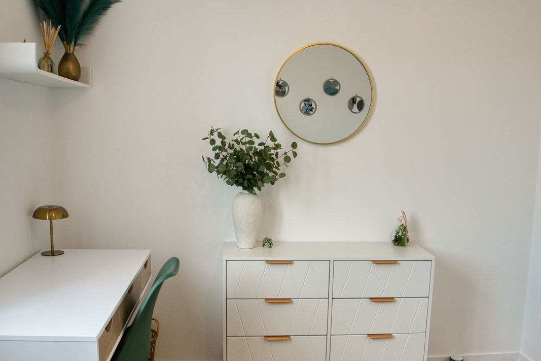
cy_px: 234
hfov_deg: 53.0
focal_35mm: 36
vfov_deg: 36.6
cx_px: 302
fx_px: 541
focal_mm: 16
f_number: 7.1
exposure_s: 1/40
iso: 320
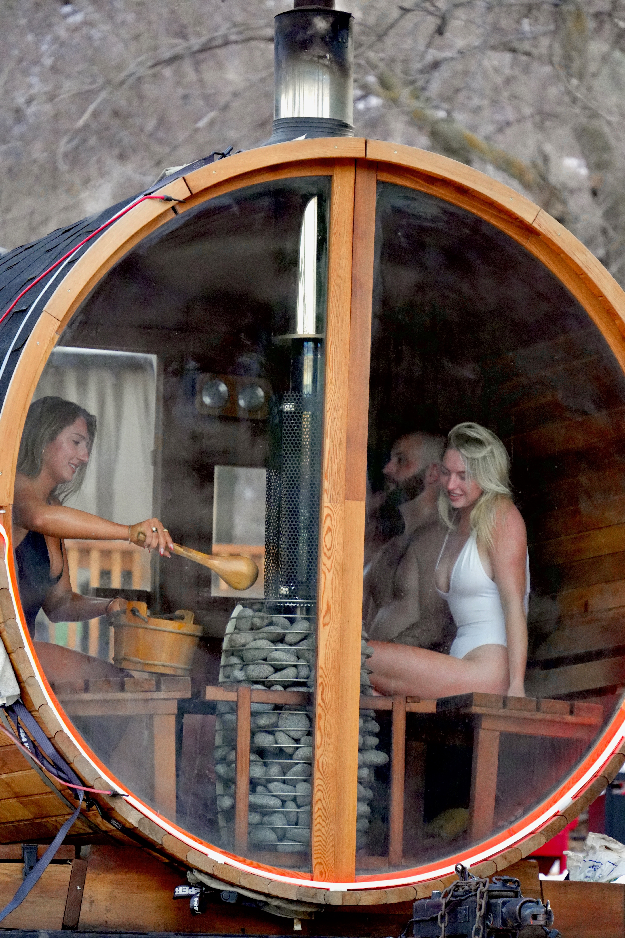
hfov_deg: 6.4
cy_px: 469
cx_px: 312
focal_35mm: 215
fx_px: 5599
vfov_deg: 9.6
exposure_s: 1/250
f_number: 5.6
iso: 8000
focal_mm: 215
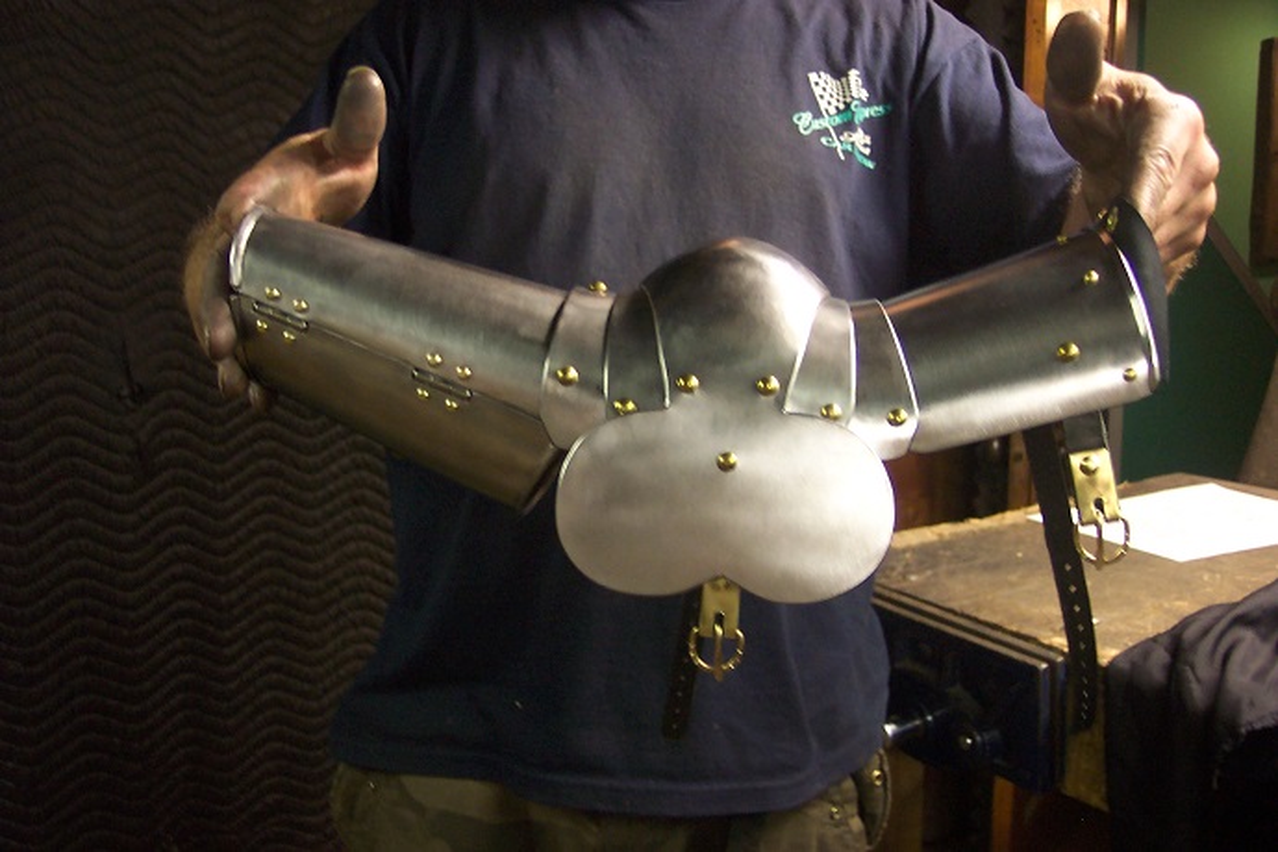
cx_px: 639
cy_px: 426
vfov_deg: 35.1
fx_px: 1349
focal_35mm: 38
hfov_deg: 50.7
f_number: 2.8
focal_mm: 8
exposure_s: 1/8
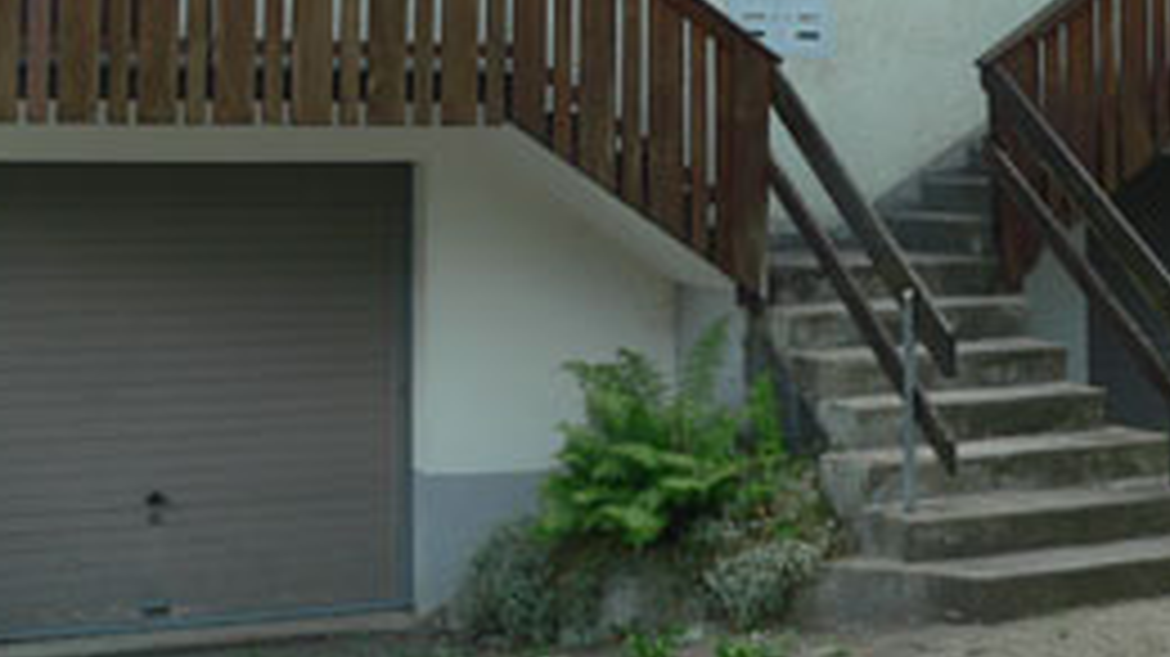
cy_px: -81
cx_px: 842
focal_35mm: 68
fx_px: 2109
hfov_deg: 30.6
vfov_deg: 17.1
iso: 80
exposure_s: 1/125
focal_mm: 6
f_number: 4
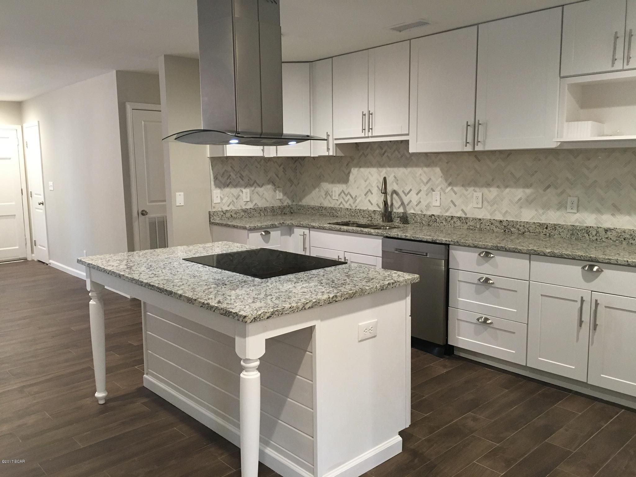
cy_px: 238
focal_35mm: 29
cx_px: 318
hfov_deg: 61.7
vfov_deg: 48.2
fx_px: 533
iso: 125
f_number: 2.2
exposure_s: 1/30
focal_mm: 4.15
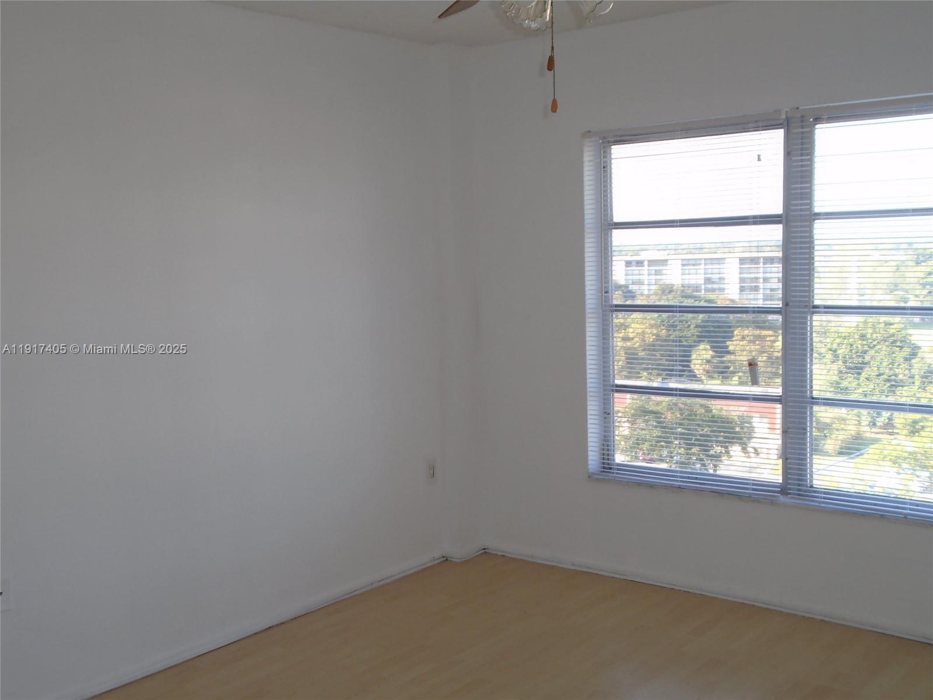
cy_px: 350
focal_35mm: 42
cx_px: 466
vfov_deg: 34.3
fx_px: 1132
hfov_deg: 44.8
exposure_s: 1/50
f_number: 4.1
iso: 100
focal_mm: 7.4
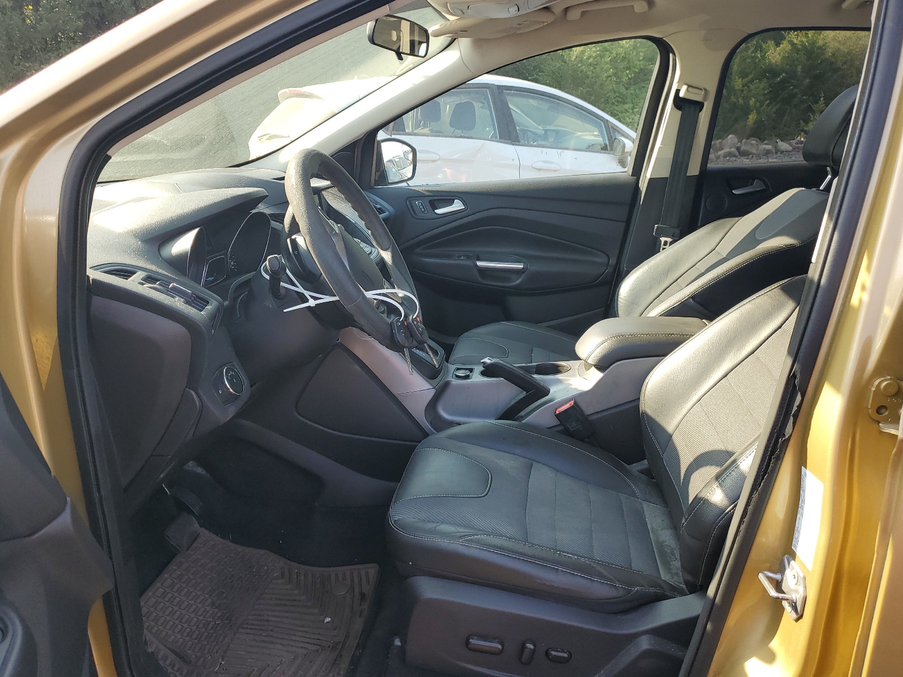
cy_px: 338
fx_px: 704
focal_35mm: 27
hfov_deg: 65.3
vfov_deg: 51.4
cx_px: 439
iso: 50
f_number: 1.5
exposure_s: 1/385
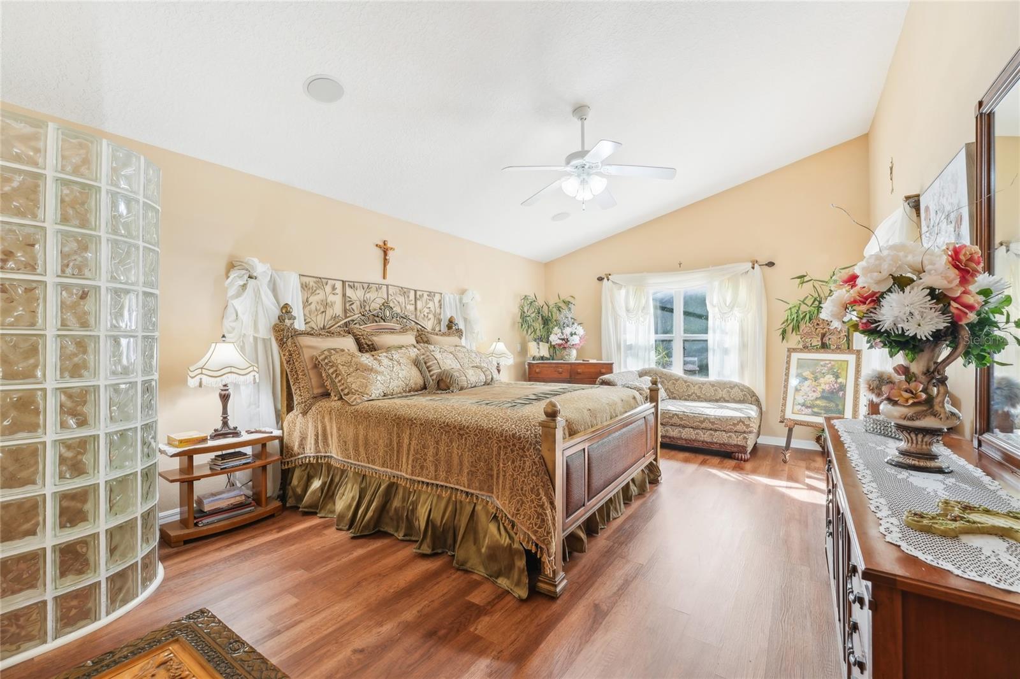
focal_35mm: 14
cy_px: 340
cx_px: 510
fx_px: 397
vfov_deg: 81.2
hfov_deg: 104.3
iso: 400
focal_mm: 14
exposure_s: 1/15
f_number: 8
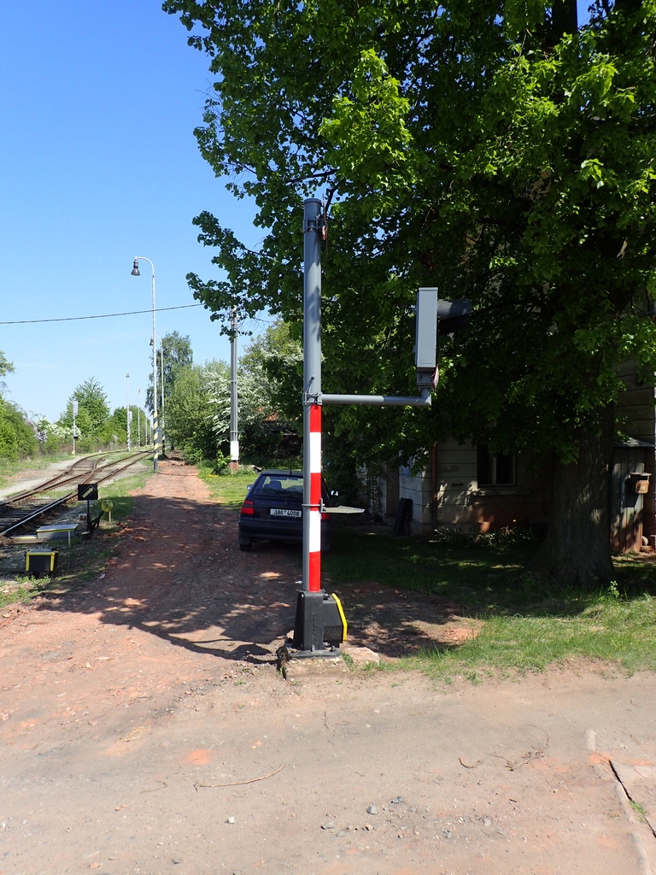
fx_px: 632
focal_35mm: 25
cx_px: 328
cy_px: 438
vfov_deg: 69.4
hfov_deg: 54.9
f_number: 2.8
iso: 100
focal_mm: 4.5
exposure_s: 1/800
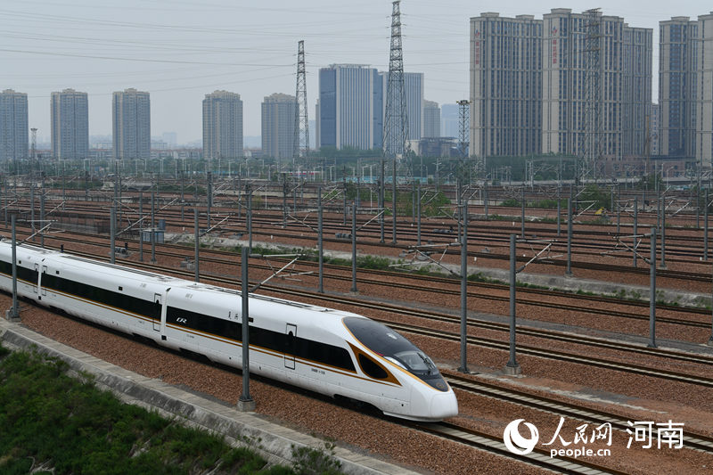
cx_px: 356
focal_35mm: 70
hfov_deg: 28.8
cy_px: 238
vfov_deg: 19.4
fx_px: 1386
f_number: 8
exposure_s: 1/1000
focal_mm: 70
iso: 500
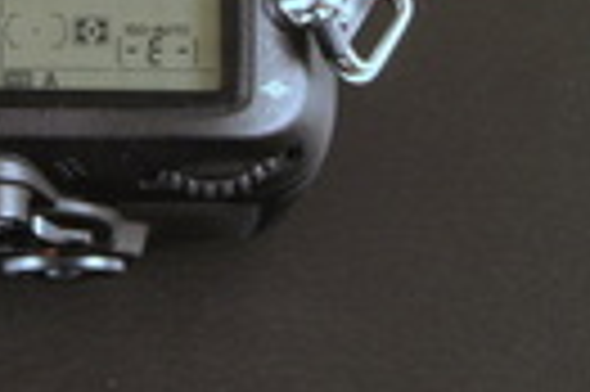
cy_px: -338
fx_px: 4123
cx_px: -106
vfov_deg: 5.4
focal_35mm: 252
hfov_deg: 8.1
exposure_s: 1.3
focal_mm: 45
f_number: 9
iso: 100
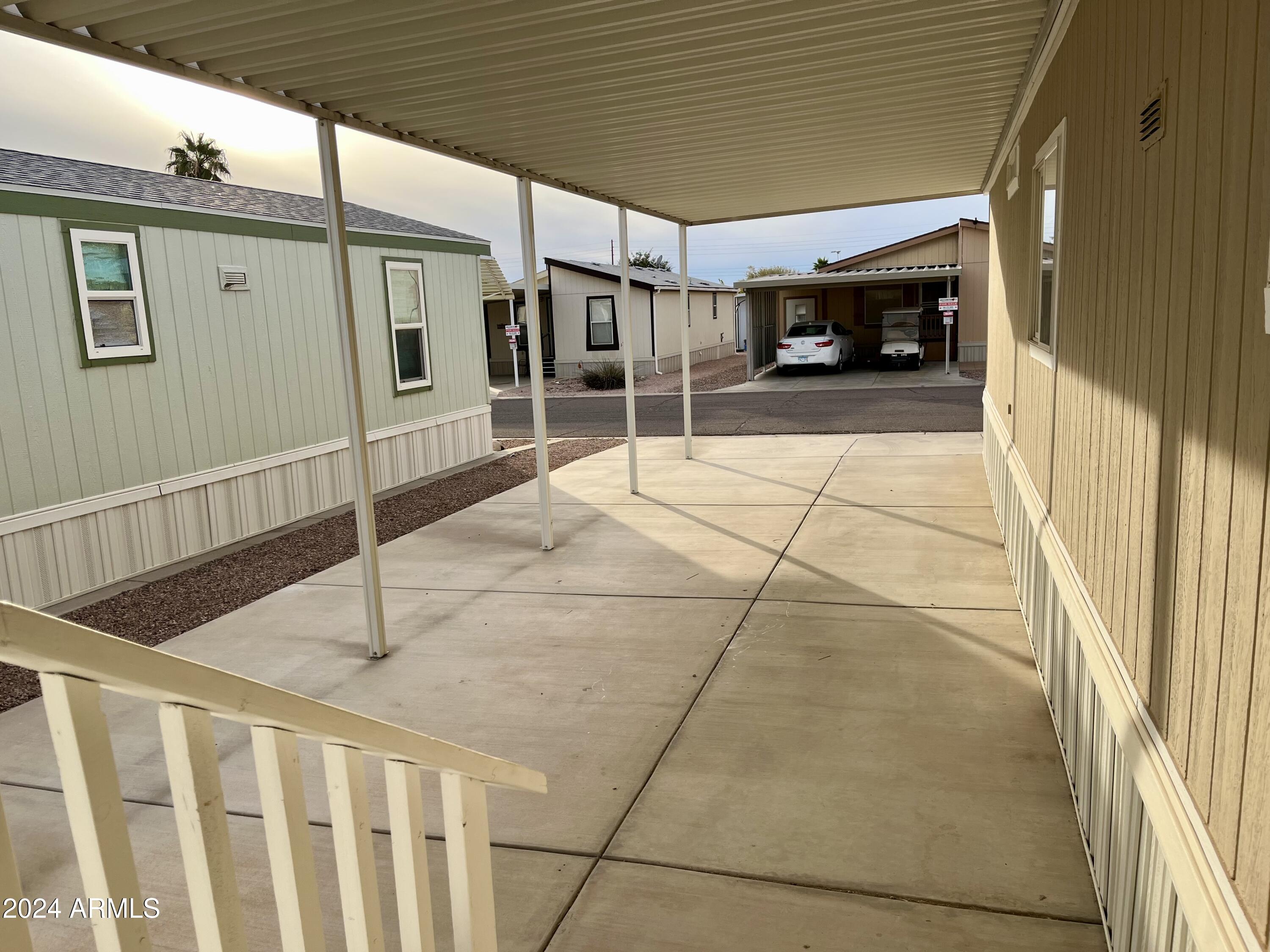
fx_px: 954
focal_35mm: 26
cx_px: 635
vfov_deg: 53.1
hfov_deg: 67.3
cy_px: 476
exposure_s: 1/1600
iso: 50
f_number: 1.6
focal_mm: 5.1
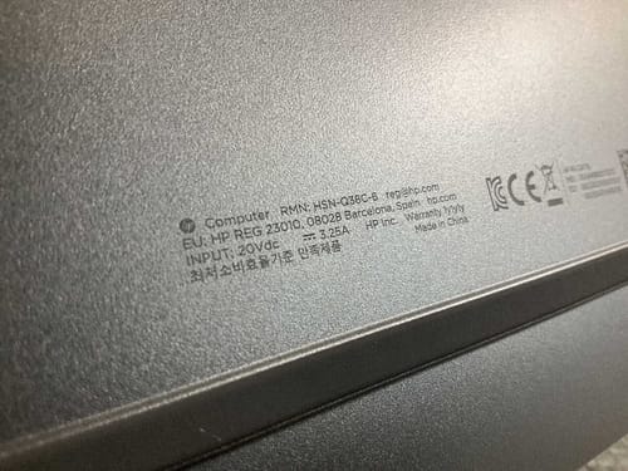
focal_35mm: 29
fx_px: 526
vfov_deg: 48.2
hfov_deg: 61.7
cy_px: 236
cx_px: 314
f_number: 1.8
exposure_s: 1/100
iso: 40
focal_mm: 3
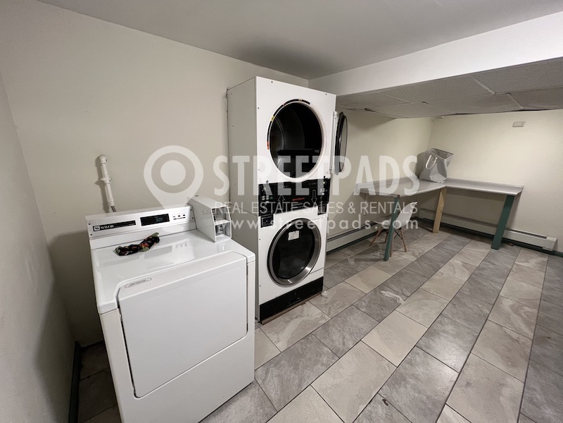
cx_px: 282
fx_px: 211
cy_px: 212
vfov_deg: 89.9
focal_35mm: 13
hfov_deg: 106.2
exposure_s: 1/60
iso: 250
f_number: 1.8
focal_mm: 1.57
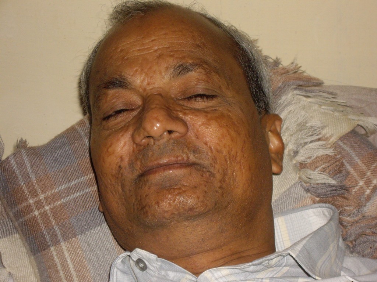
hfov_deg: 17.3
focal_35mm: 114
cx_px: 188
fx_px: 1242
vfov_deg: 13.0
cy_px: 141
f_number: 5.2
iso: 200
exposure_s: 1/125
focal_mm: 18.6
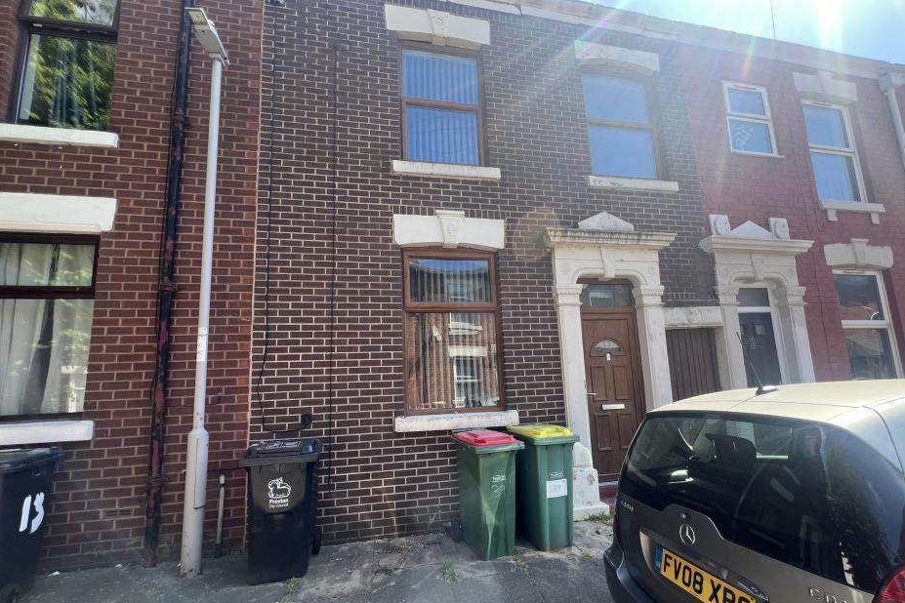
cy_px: 336
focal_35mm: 14
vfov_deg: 80.9
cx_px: 466
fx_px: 352
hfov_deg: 104.2
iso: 32
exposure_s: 1/271
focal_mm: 1.57
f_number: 1.8
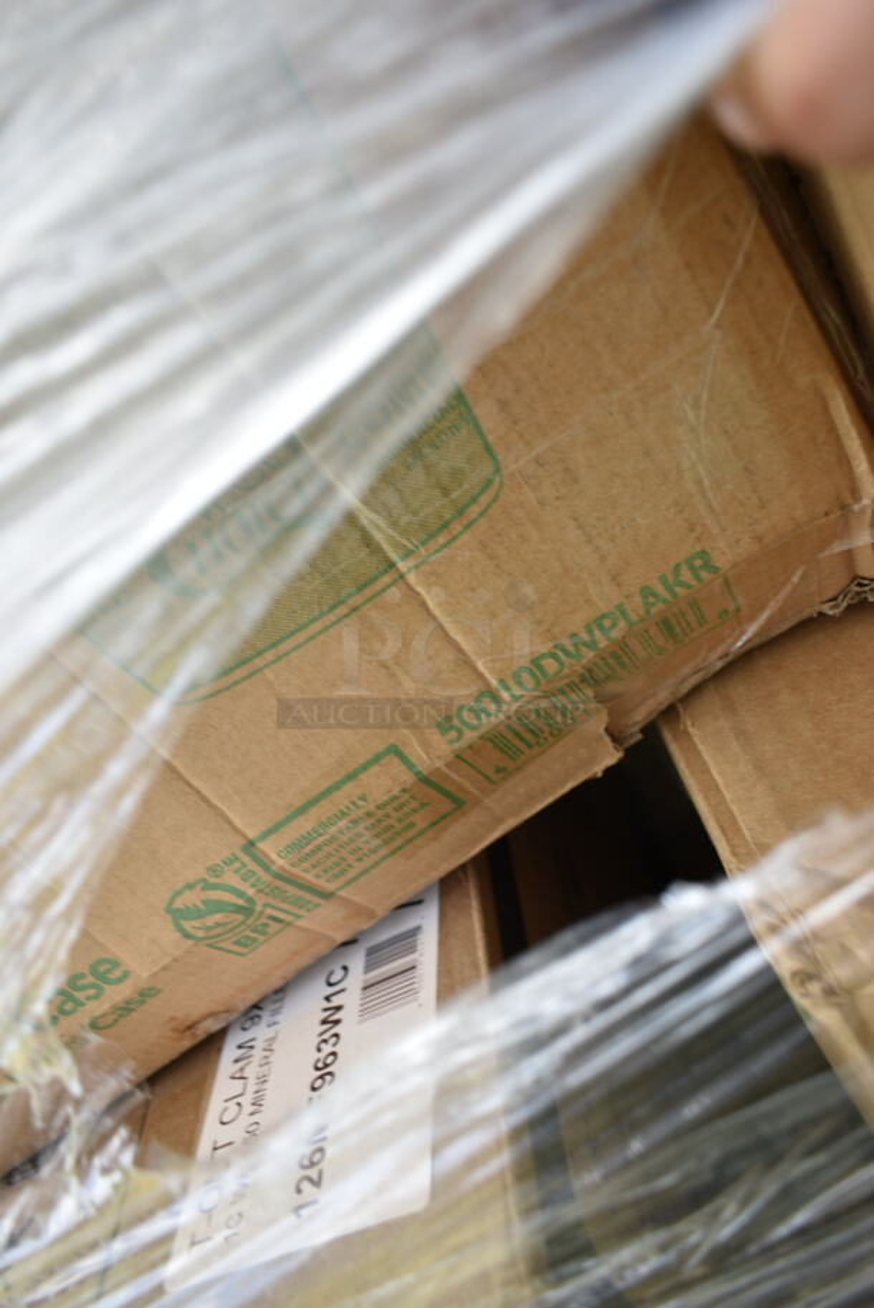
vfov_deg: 67.3
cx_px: 437
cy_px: 654
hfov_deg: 48.0
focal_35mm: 27
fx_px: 982
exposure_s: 1/80
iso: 100
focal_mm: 18
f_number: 4.5
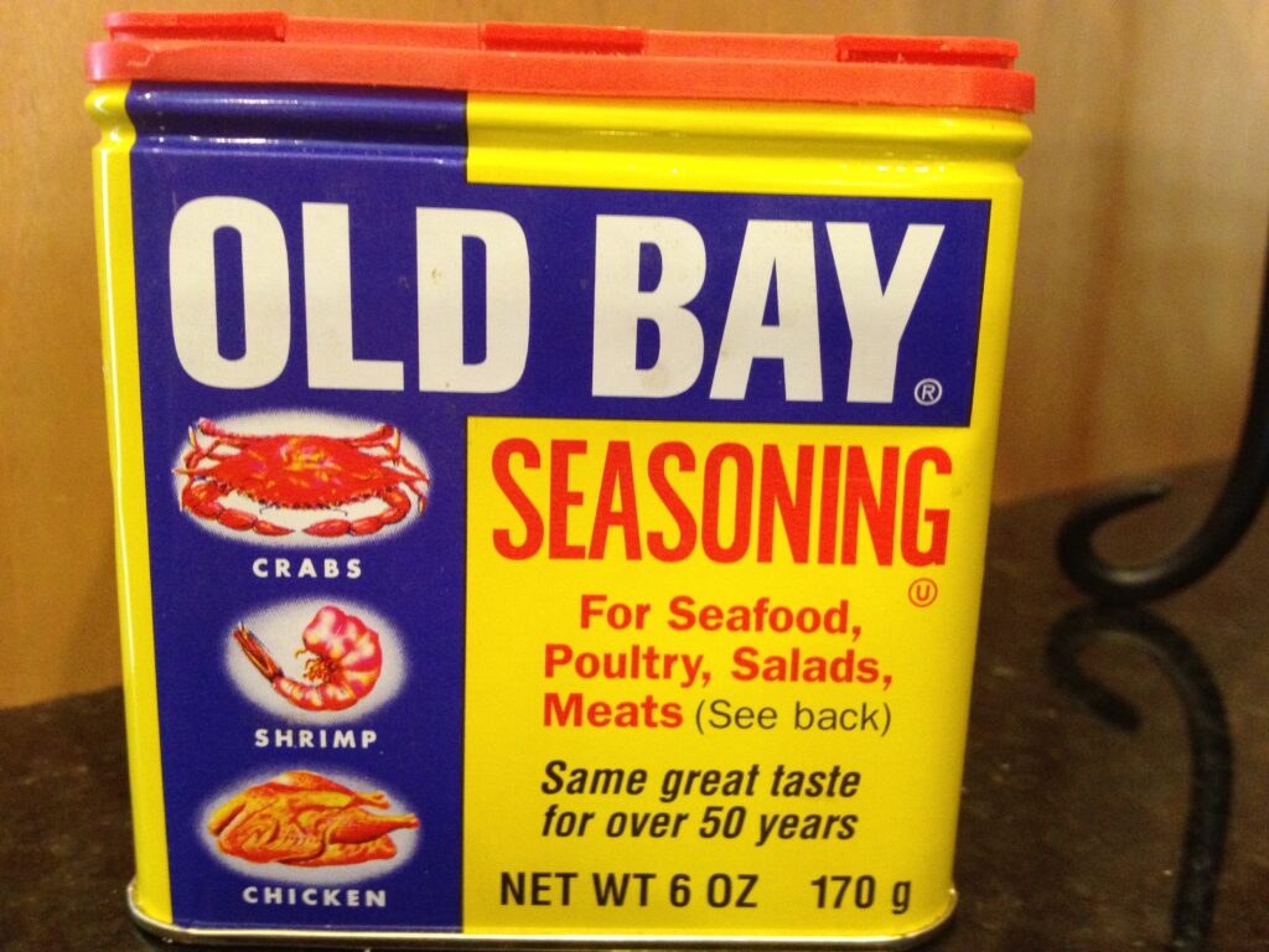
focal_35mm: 35
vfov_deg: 40.7
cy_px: 476
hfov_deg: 52.6
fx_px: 1283
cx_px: 634
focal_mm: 4.28
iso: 400
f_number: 2.4
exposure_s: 1/20
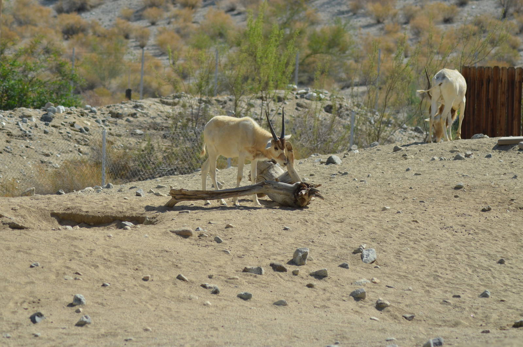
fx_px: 3588
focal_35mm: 248
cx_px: 262
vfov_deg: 5.5
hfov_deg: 8.3
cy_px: 174
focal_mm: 165
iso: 320
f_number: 5.6
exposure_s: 1/2000
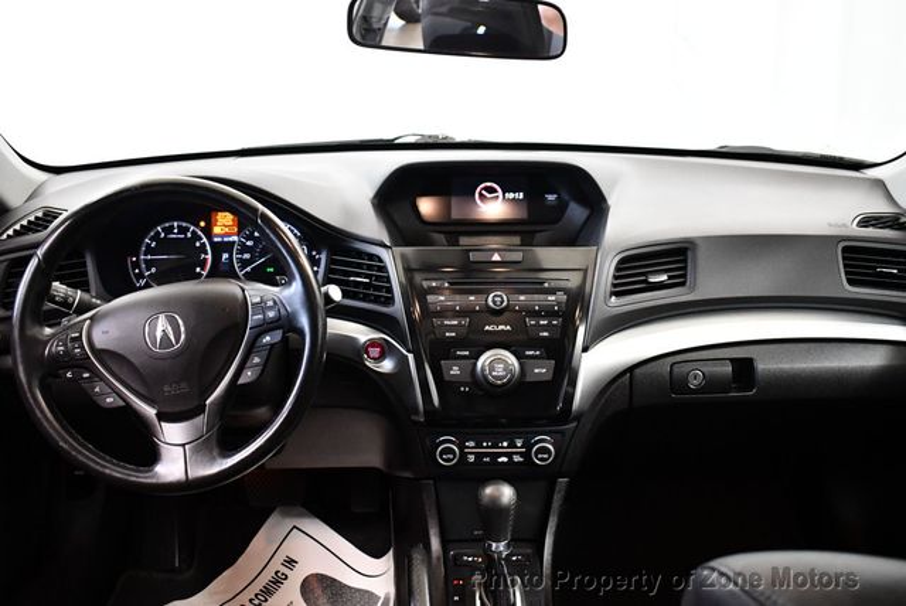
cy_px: 303
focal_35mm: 36
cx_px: 453
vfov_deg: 36.9
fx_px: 907
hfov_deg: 53.1
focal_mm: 18
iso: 3600
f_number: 3.5
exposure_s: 1/60
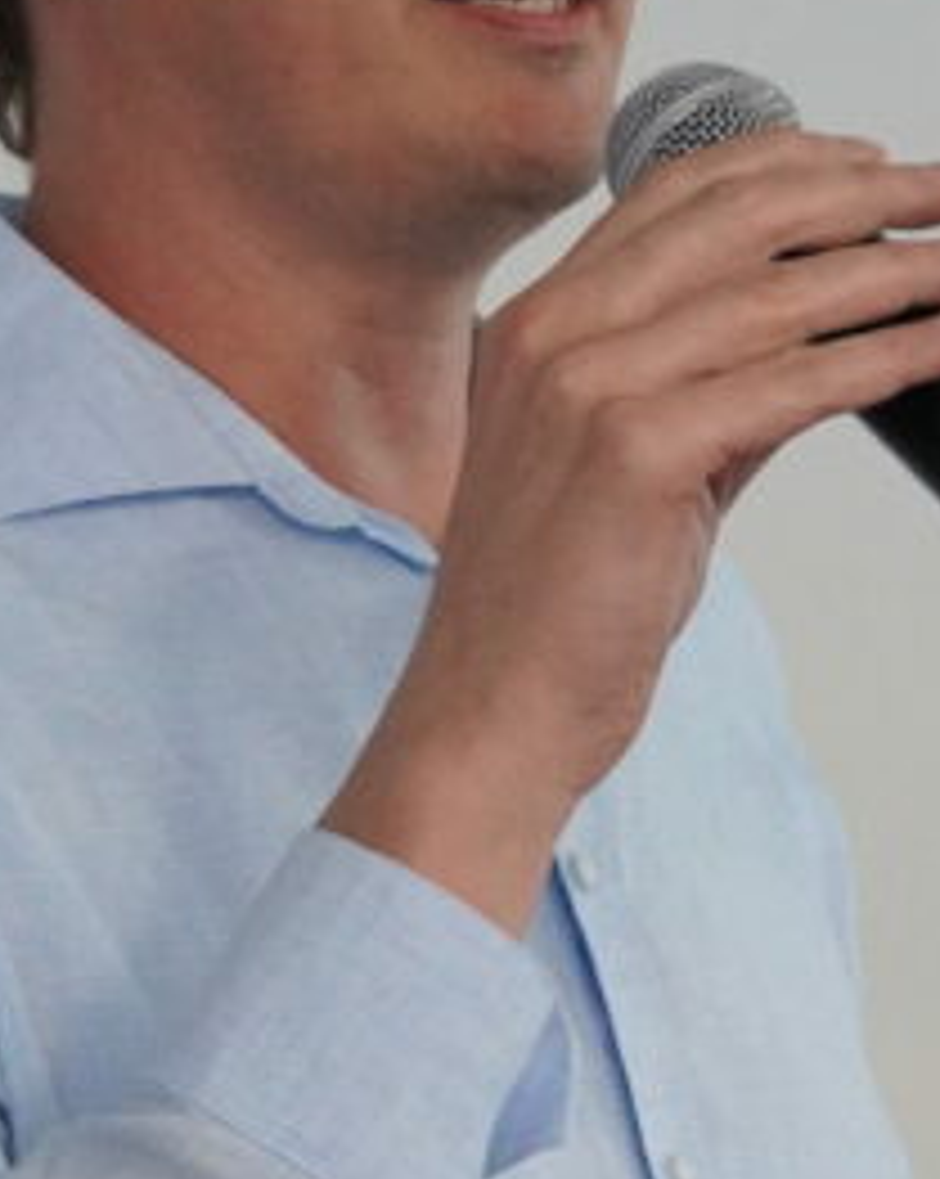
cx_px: 578
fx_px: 5568
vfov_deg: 12.1
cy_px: 436
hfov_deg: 9.6
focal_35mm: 160
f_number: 4.5
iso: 6400
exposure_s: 1/60
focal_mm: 29
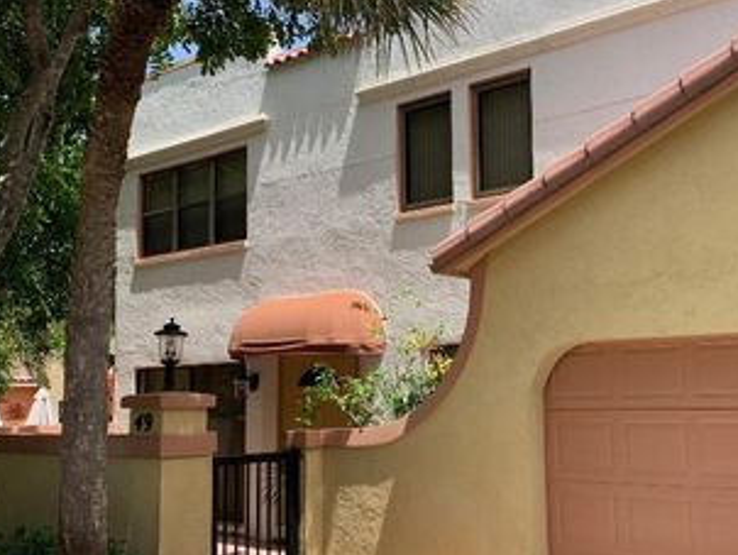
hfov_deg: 43.5
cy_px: 297
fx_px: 917
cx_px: 462
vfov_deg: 33.6
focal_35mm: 43
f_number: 1.8
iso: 25
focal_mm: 4.25
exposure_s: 1/1250
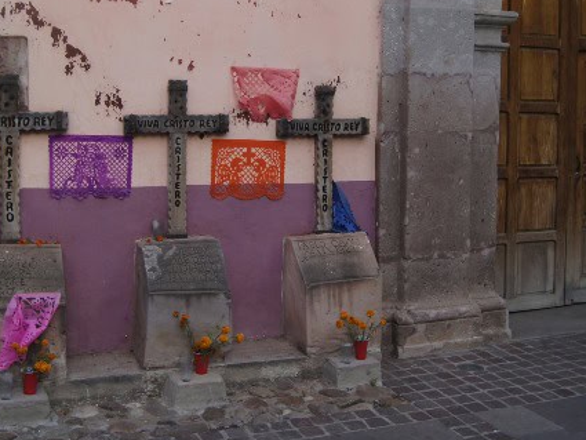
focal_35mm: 44
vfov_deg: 32.4
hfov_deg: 42.9
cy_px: 123
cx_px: 290
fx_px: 745
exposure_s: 1/40
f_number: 4.5
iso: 100
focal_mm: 18
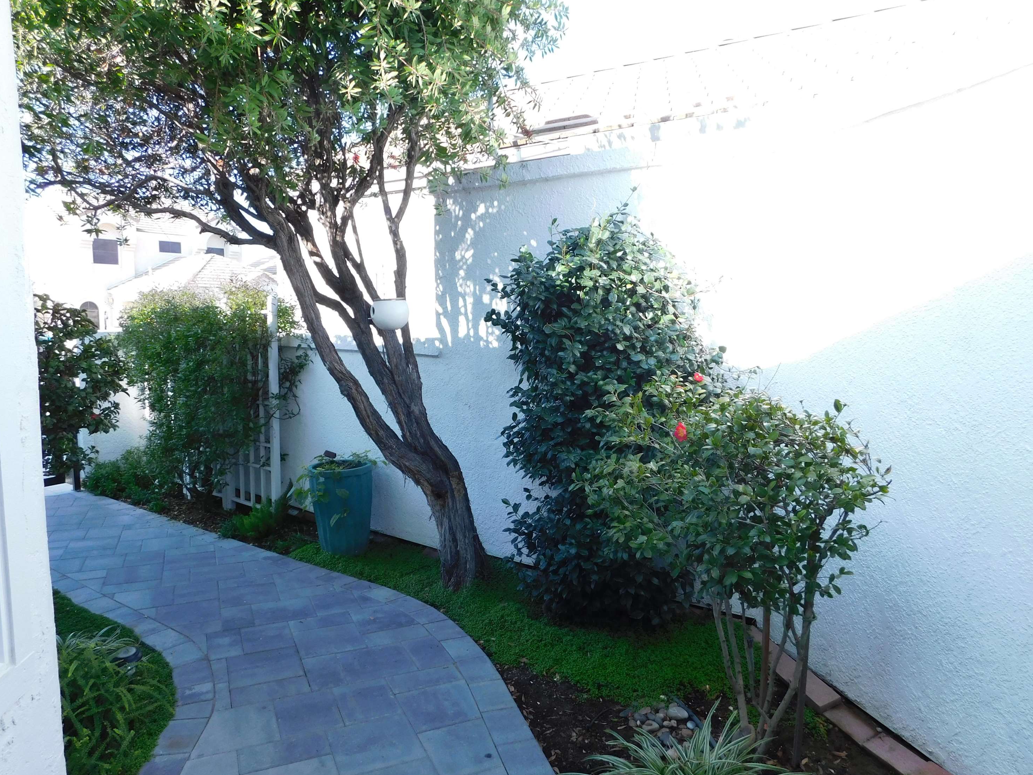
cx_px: 519
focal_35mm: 24
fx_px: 716
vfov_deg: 56.8
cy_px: 403
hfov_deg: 71.6
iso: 125
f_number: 3
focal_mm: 4
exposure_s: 1/200
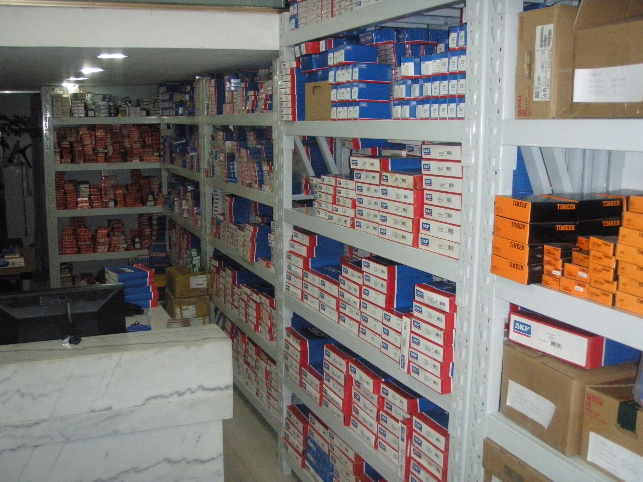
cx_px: 322
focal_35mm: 38
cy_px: 241
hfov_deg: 49.0
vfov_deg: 37.7
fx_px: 706
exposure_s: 1/250
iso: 800
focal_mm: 6.7
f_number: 3.5
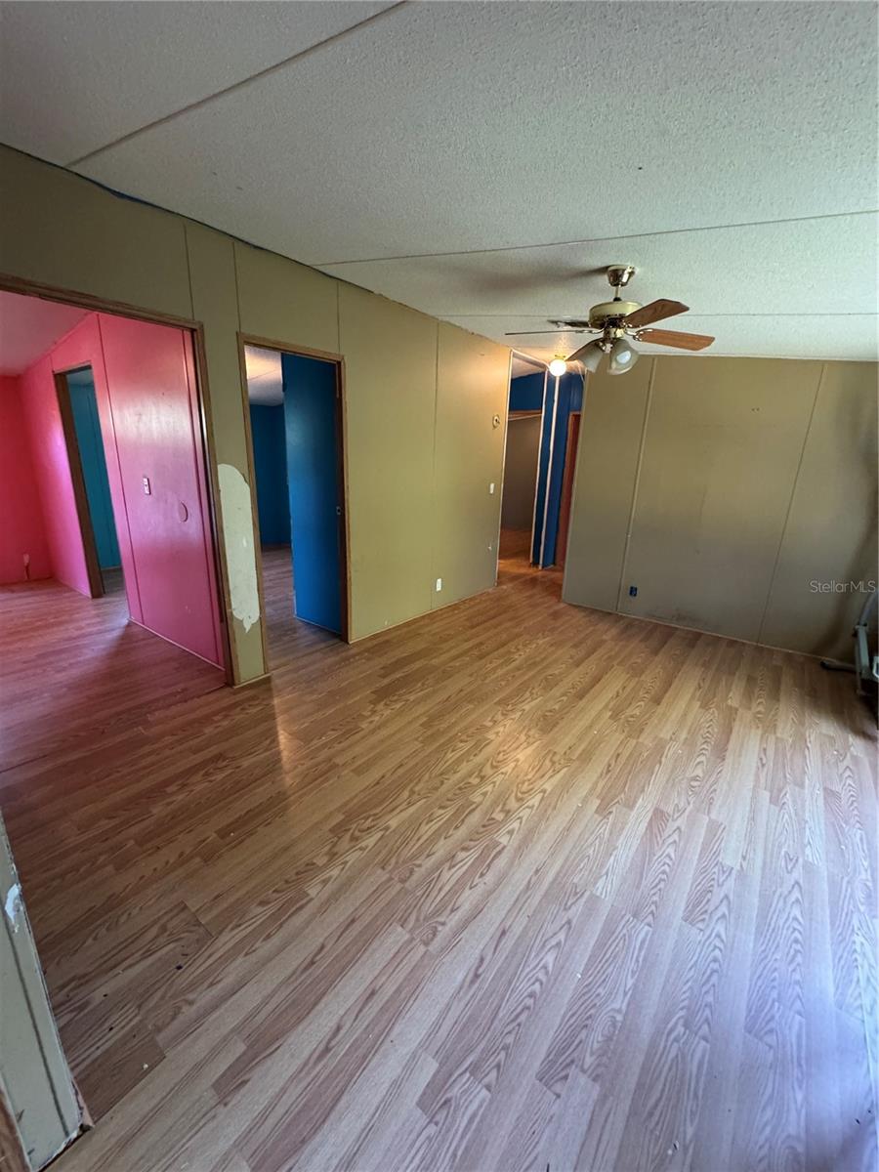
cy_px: 586
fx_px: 474
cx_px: 440
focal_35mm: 14
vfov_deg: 102.1
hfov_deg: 85.7
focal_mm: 2.22
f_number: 2.2
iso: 800
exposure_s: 1/60
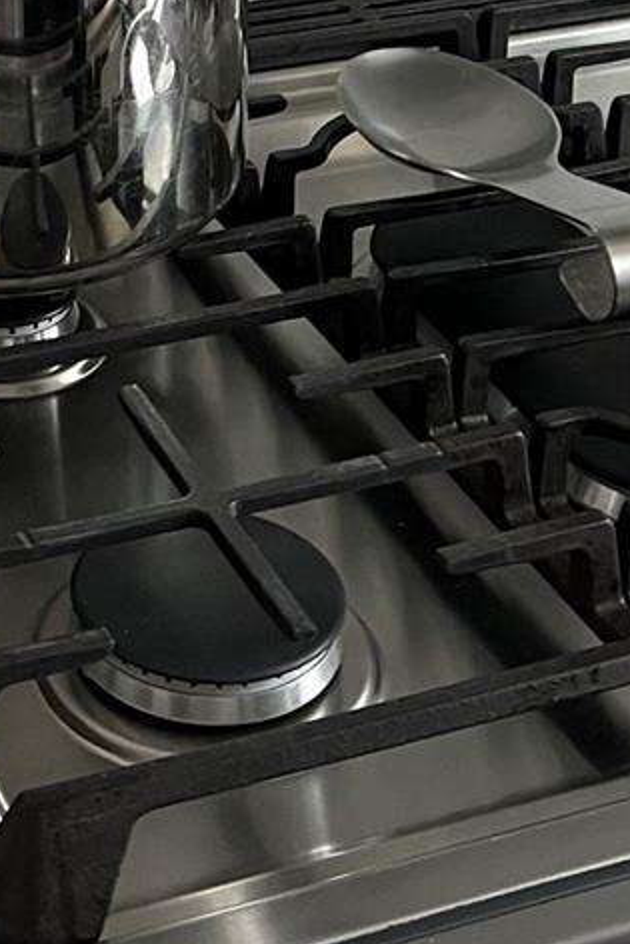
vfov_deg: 20.1
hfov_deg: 15.2
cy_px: -458
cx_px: -24
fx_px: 2308
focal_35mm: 88
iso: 100
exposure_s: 1/43
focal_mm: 5.7
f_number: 1.5
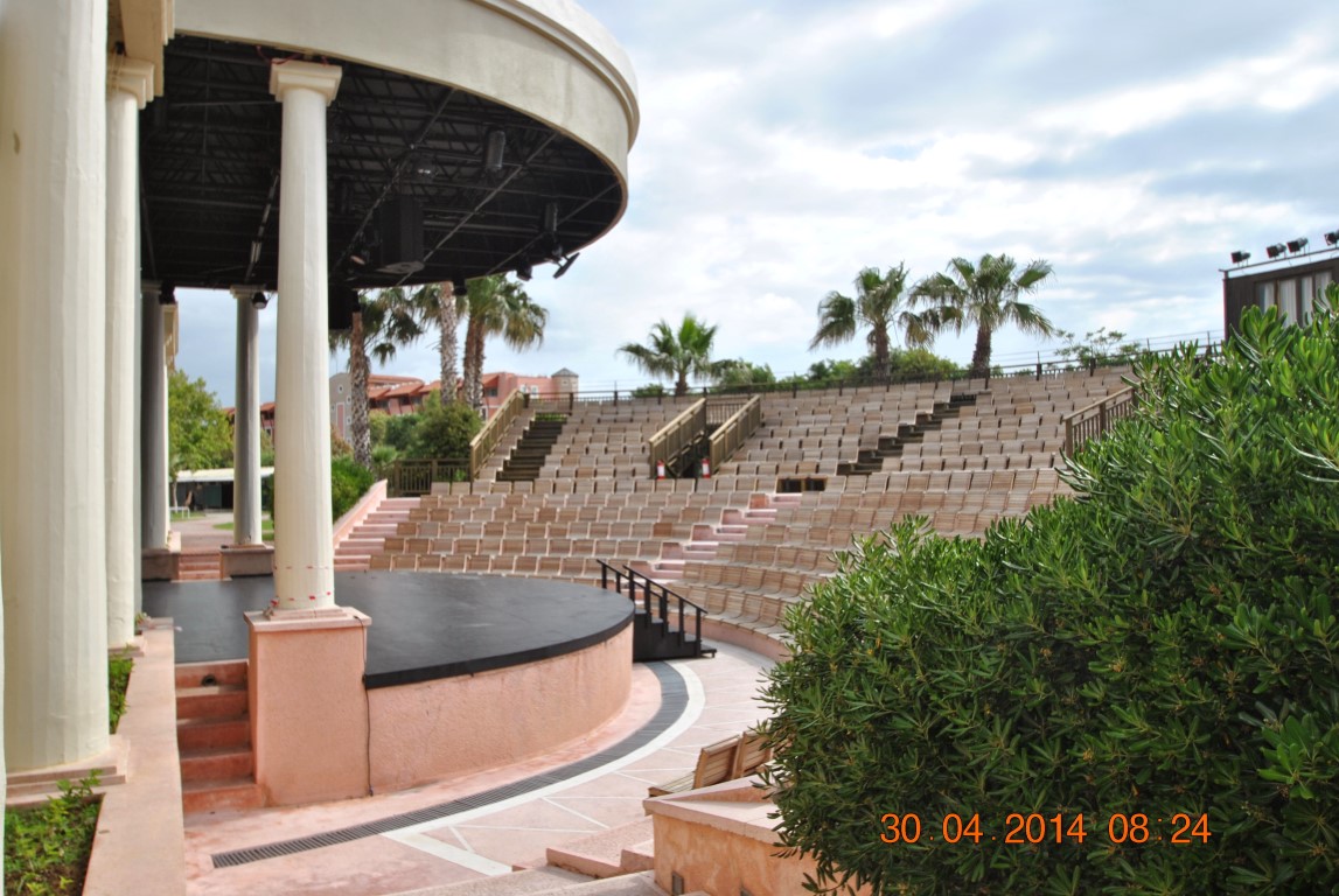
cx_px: 670
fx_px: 1061
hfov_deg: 64.5
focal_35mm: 28
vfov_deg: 45.8
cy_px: 448
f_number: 8
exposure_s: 1/200
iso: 100
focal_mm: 19
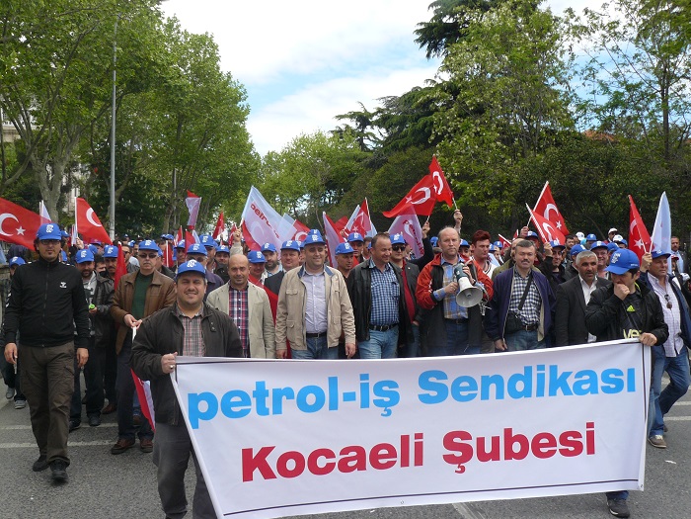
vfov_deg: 39.7
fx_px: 719
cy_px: 260
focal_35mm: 36
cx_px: 346
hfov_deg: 51.4
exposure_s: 1/200
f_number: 5.6
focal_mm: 6
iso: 100
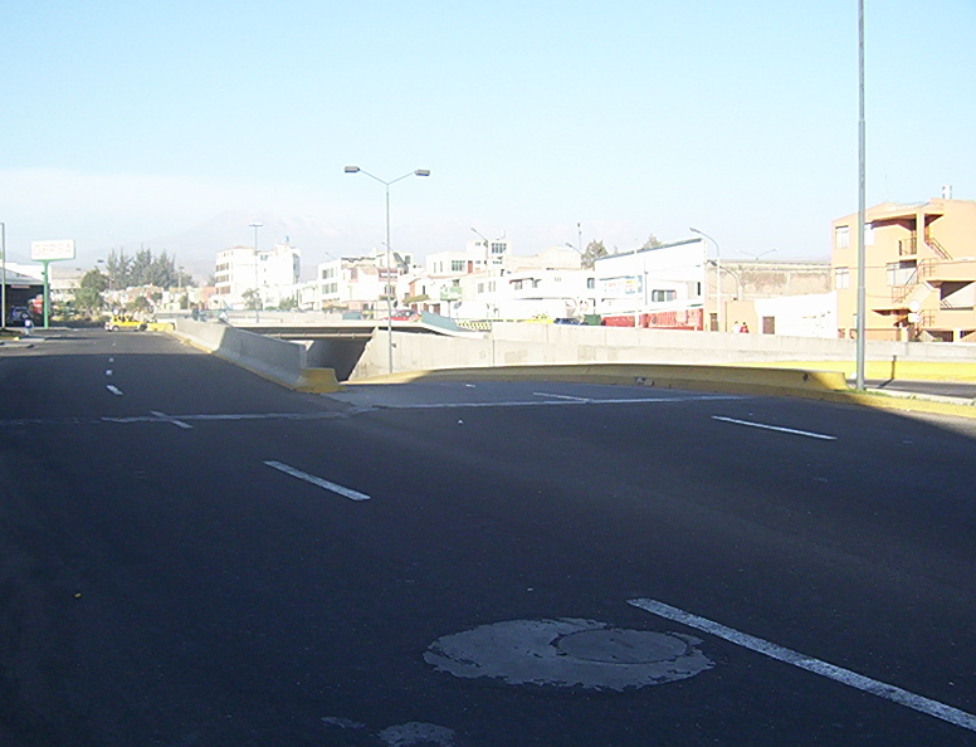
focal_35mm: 41
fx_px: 1165
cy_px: 374
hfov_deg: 45.5
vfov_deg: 35.6
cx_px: 468
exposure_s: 1/419
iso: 100
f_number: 3.84
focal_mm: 5.26
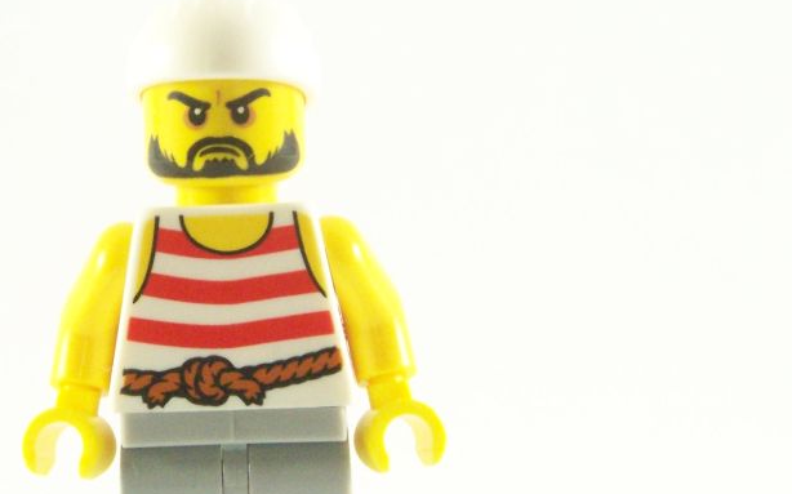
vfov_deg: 6.3
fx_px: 4466
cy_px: 282
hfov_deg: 10.1
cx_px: 246
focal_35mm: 207
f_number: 4
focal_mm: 19.4
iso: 400
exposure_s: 1/60
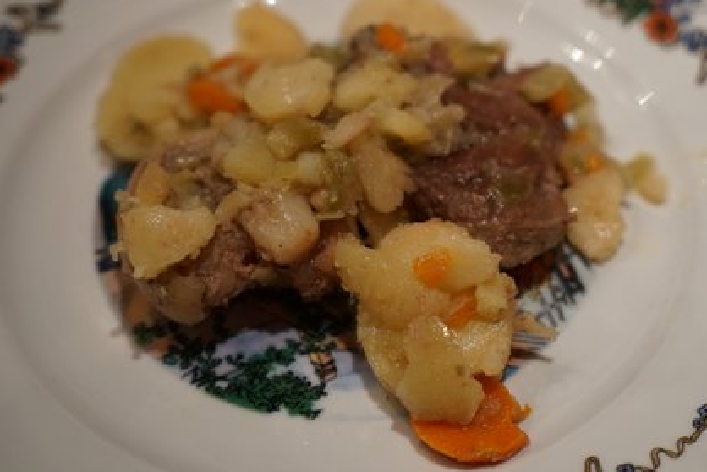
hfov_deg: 26.3
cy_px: 219
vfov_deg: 17.7
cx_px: 391
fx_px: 1513
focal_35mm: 77
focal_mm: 67
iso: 1600
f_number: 4
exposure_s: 1/80
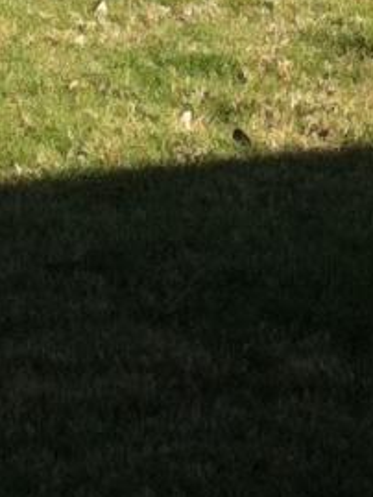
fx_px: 3733
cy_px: -395
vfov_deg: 7.4
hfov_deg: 5.7
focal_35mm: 260
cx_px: 195
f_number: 2.8
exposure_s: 1/652
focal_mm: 3.85
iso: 80
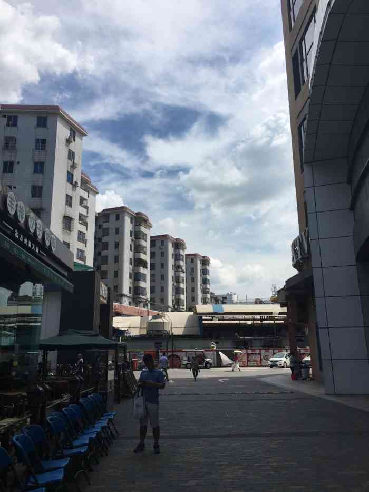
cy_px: 246
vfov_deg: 61.7
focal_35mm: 29
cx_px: 184
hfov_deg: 48.2
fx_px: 412
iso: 25
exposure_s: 1/2849
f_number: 2.2
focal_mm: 4.15
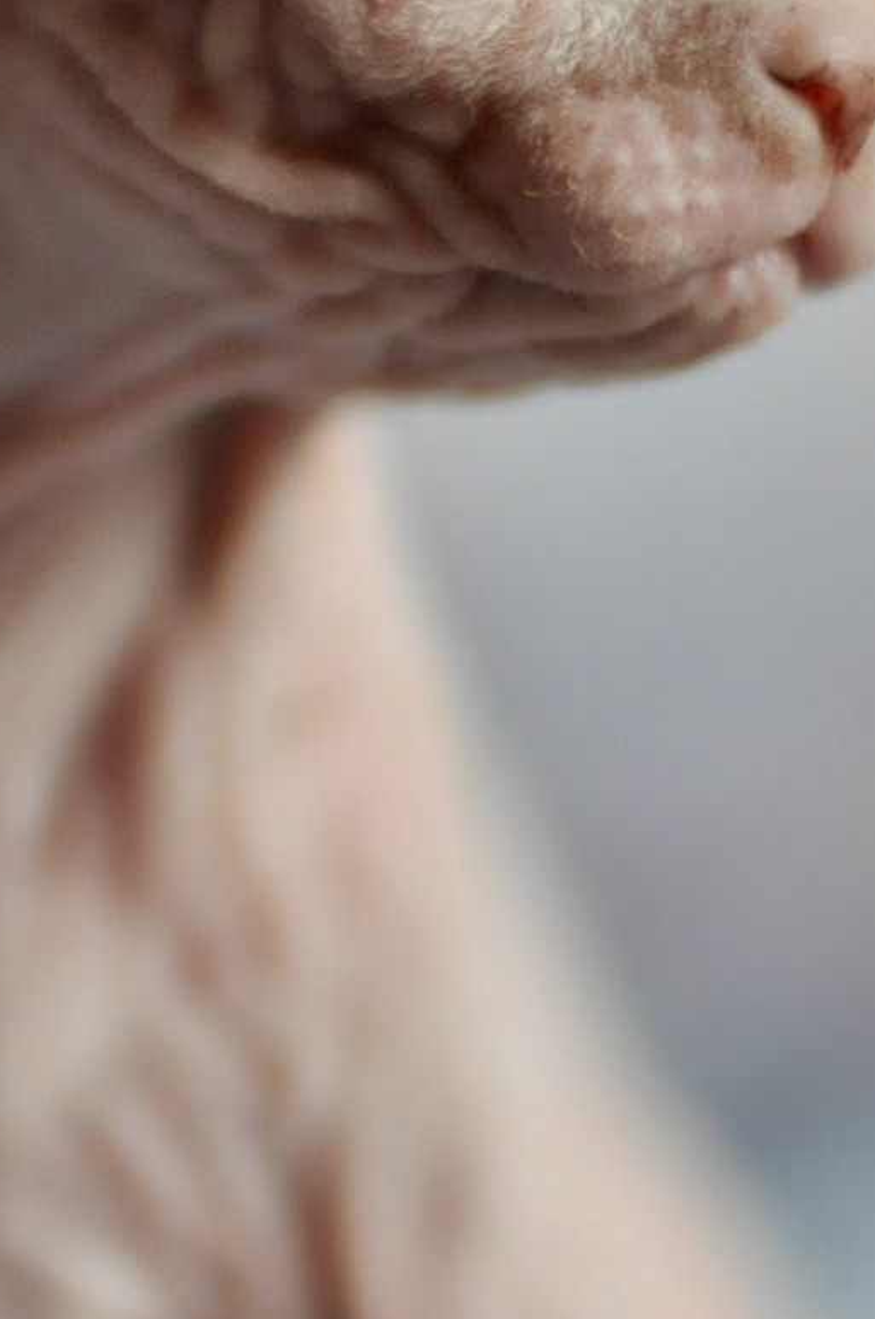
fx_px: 7607
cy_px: 544
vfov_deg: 9.9
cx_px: 259
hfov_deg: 6.6
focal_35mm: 208
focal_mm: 50
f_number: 1.4
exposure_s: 1/3200
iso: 800
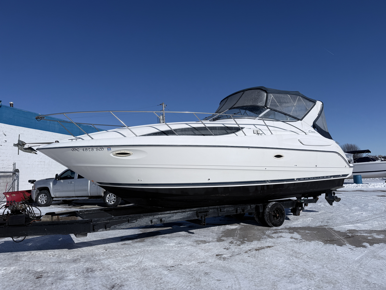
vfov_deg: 56.8
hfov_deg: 71.6
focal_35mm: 24
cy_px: 145
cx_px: 193
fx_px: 268
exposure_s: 1/17544
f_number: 1.78
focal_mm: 6.76
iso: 64
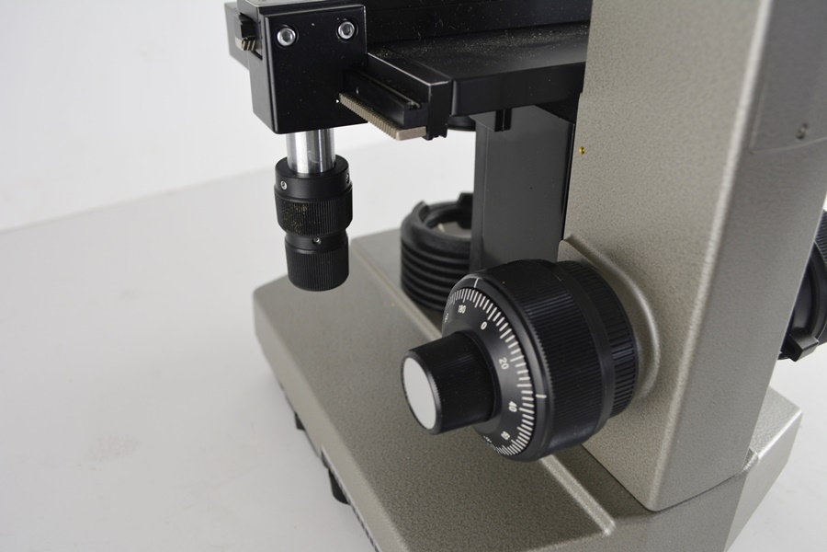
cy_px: 276
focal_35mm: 33
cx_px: 414
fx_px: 758
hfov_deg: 57.2
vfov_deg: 40.0
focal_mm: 22
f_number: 5.6
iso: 400
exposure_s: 1/125
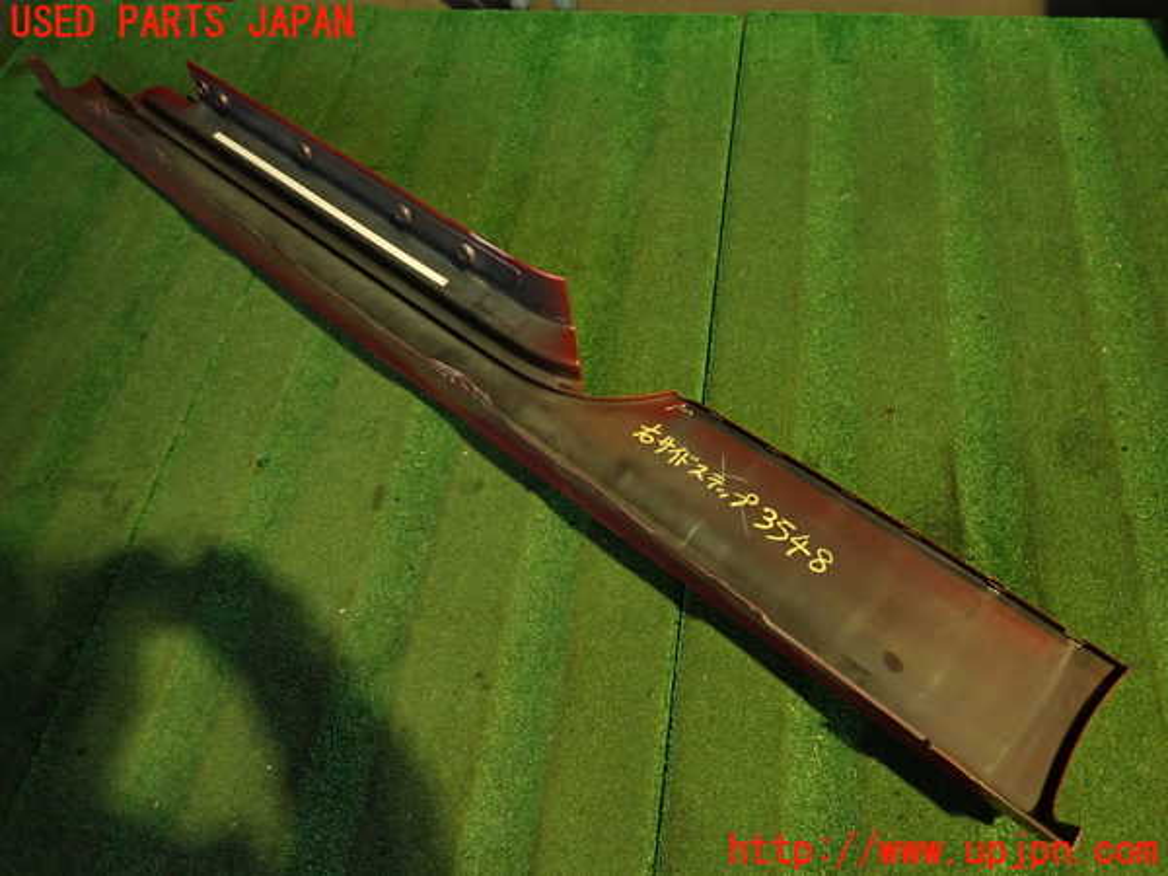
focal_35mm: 25
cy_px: 438
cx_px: 584
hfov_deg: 69.4
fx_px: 844
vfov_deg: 54.9
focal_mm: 4.5
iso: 500
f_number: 2
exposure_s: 1/30
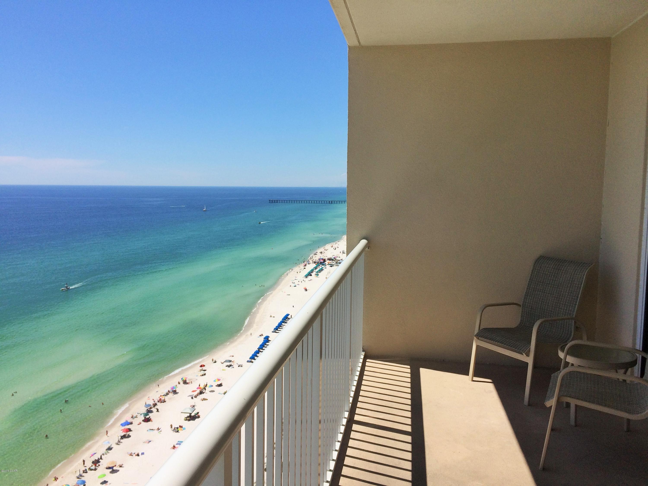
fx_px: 543
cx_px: 324
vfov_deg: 48.2
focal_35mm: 29
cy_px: 243
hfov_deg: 61.7
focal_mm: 4.15
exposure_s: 1/3731
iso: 32
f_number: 2.2
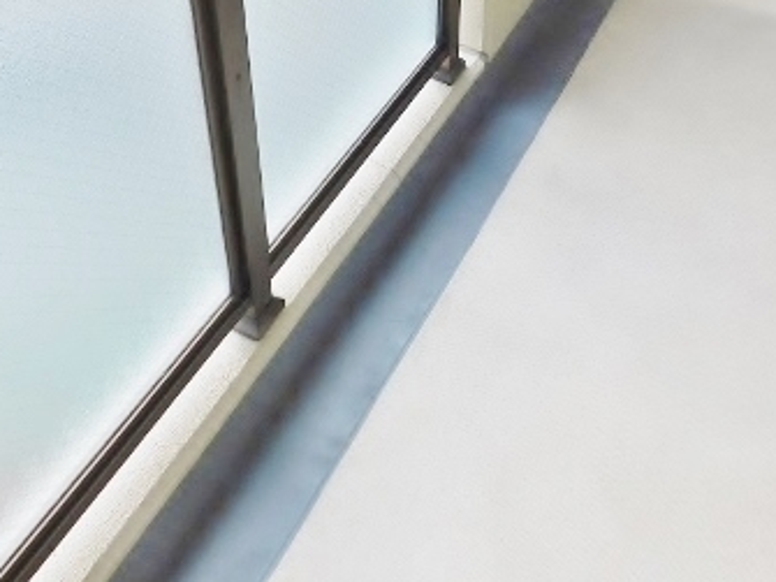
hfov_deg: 42.8
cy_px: 44
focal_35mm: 44
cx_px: 461
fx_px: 986
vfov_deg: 31.1
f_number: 3
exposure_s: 1/40
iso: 125
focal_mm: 4
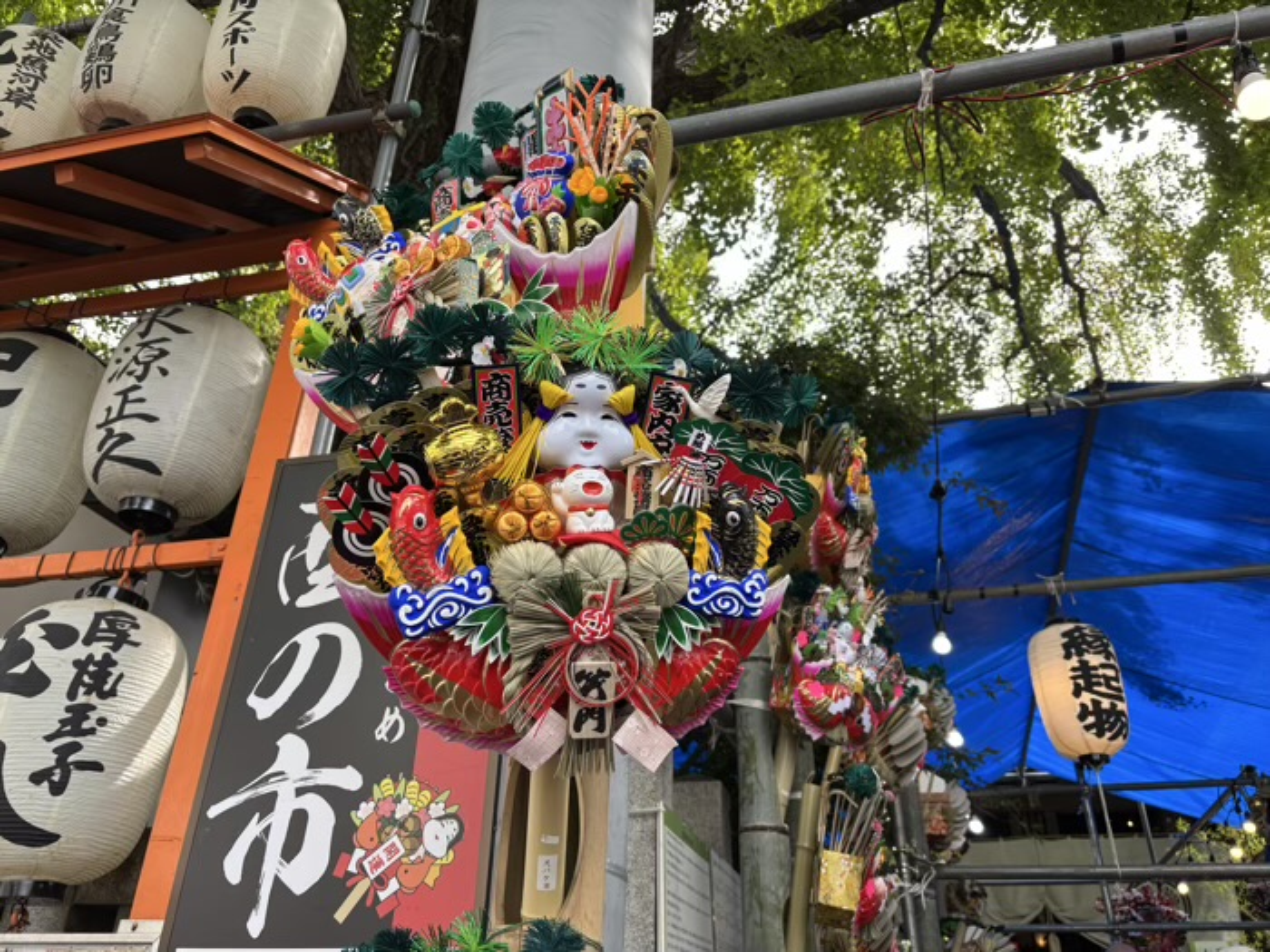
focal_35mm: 26
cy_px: 476
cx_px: 635
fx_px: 954
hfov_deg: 67.3
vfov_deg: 53.1
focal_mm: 5.96
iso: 50
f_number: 1.6
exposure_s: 1/300
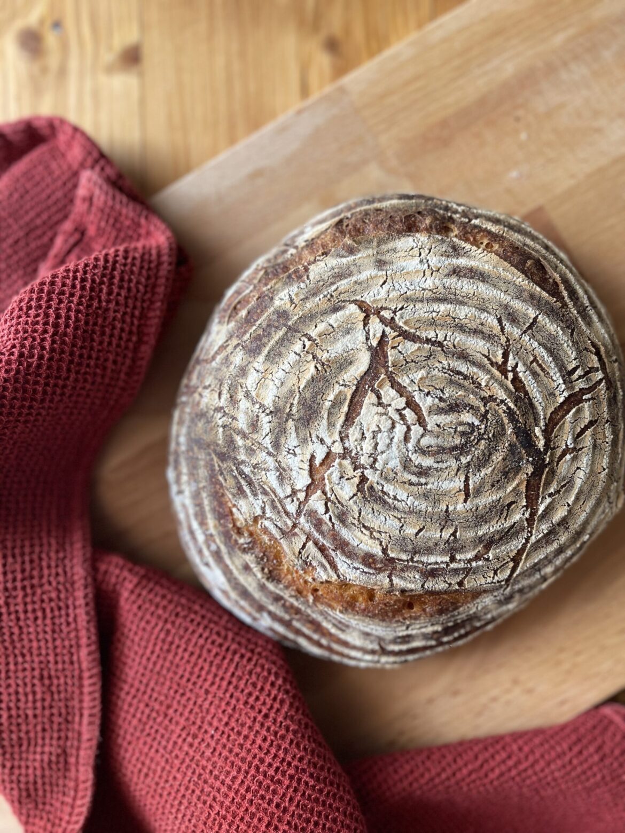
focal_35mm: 26
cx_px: 312
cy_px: 416
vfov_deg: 67.3
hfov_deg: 53.1
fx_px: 626
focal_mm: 5.1
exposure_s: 1/121
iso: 100
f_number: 1.6
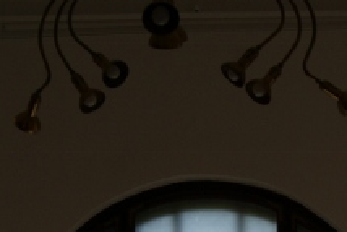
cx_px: 219
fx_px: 974
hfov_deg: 20.2
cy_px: 385
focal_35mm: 101
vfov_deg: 12.6
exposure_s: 1/200
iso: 100
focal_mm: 18
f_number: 10
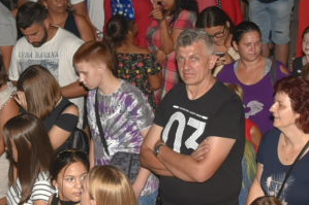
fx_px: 1115
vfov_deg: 10.5
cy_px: 66
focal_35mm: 130
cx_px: 59
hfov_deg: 15.7
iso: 800
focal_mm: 24
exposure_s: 1/60
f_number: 7.1
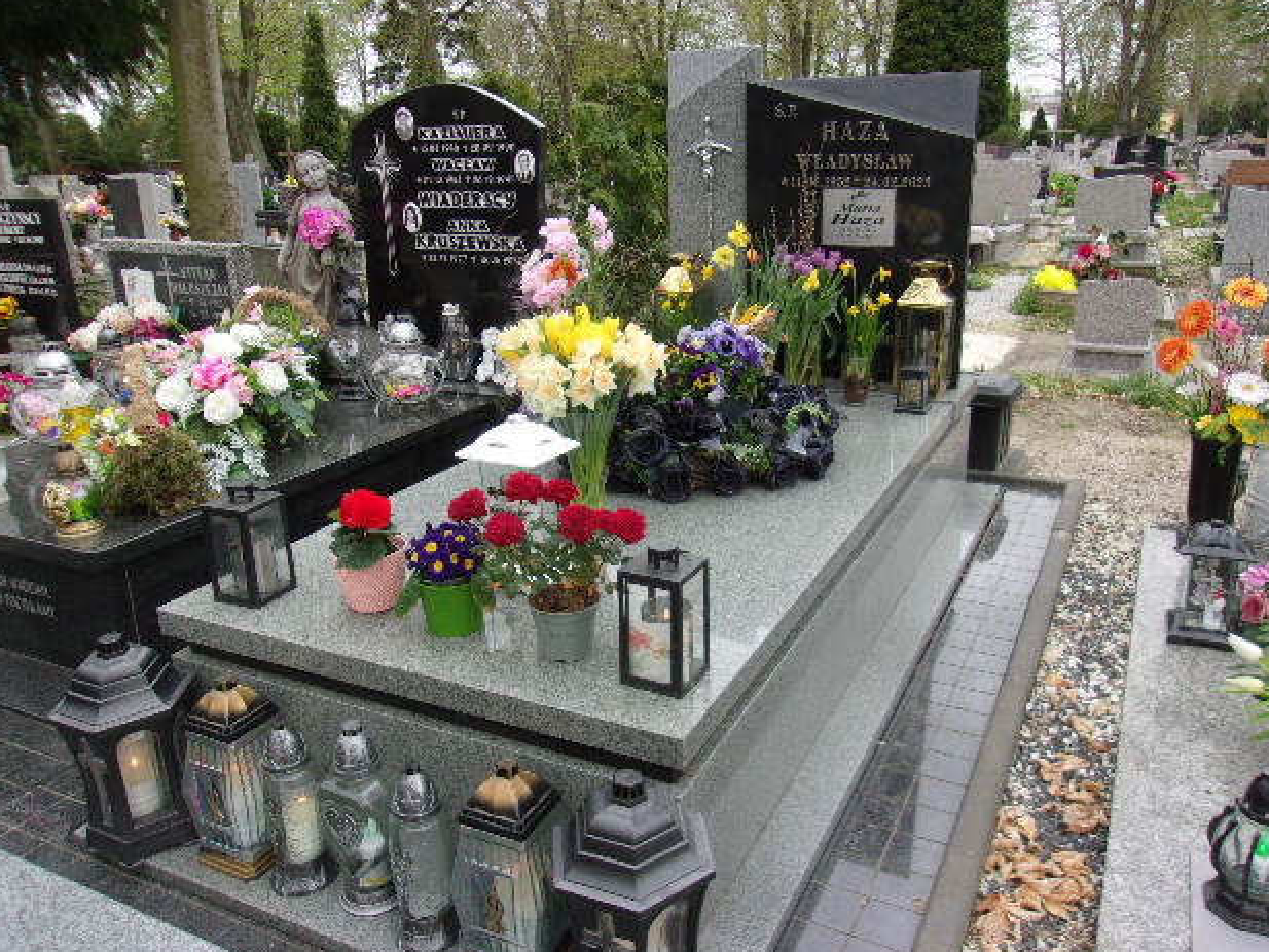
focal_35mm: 28
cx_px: 650
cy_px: 467
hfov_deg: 63.4
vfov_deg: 49.8
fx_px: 1027
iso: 80
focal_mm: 4.9
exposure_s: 1/105
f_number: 3
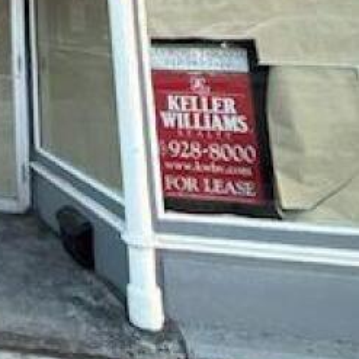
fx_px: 563
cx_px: -102
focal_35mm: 48
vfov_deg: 27.8
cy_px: -135
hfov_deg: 29.0
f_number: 2.2
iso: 160
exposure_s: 1/120
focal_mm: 2.22
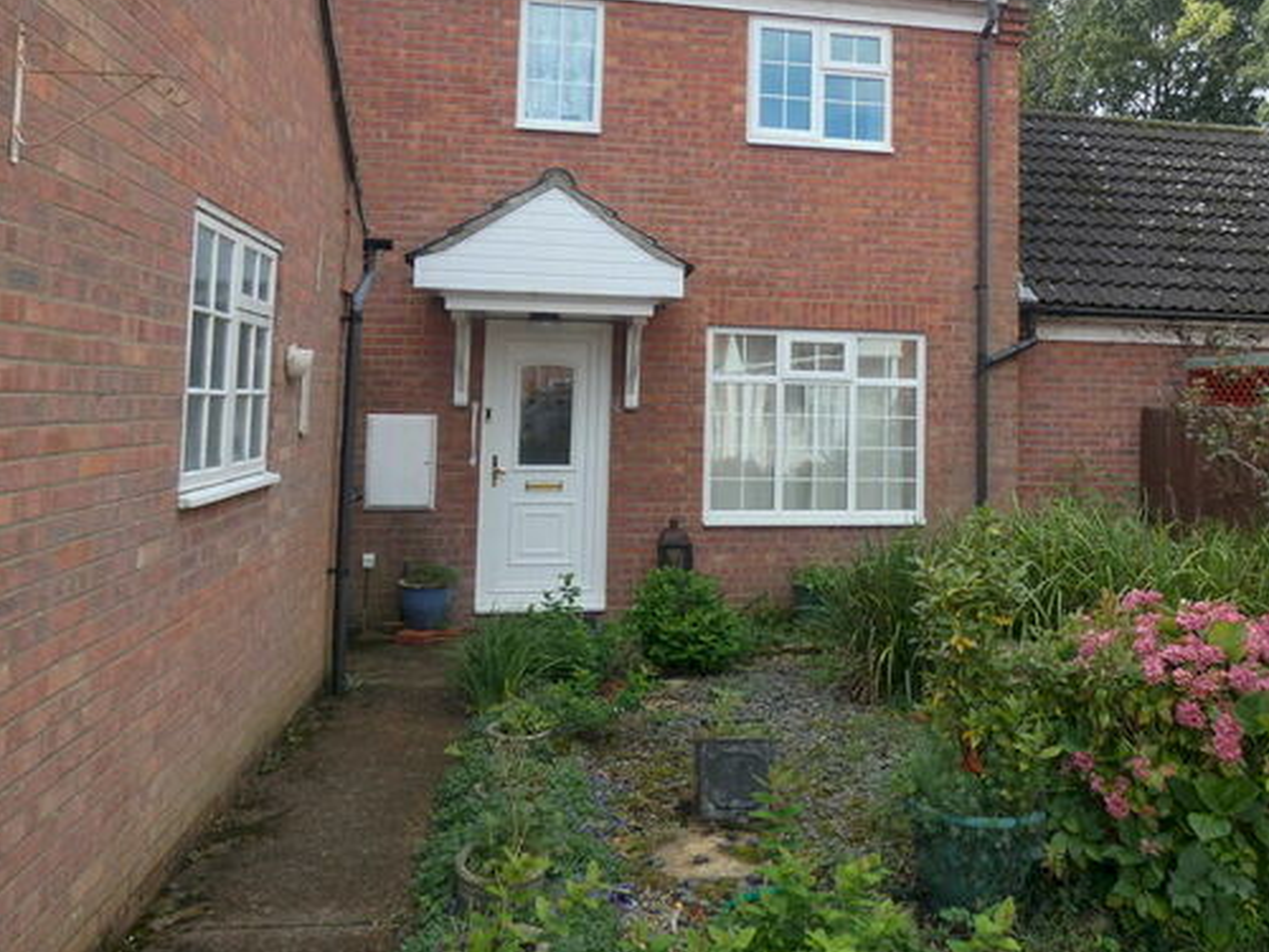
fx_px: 1026
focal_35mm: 28
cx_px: 764
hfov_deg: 62.9
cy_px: 321
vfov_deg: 48.9
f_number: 2.8
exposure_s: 1/400
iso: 80
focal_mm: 3.6
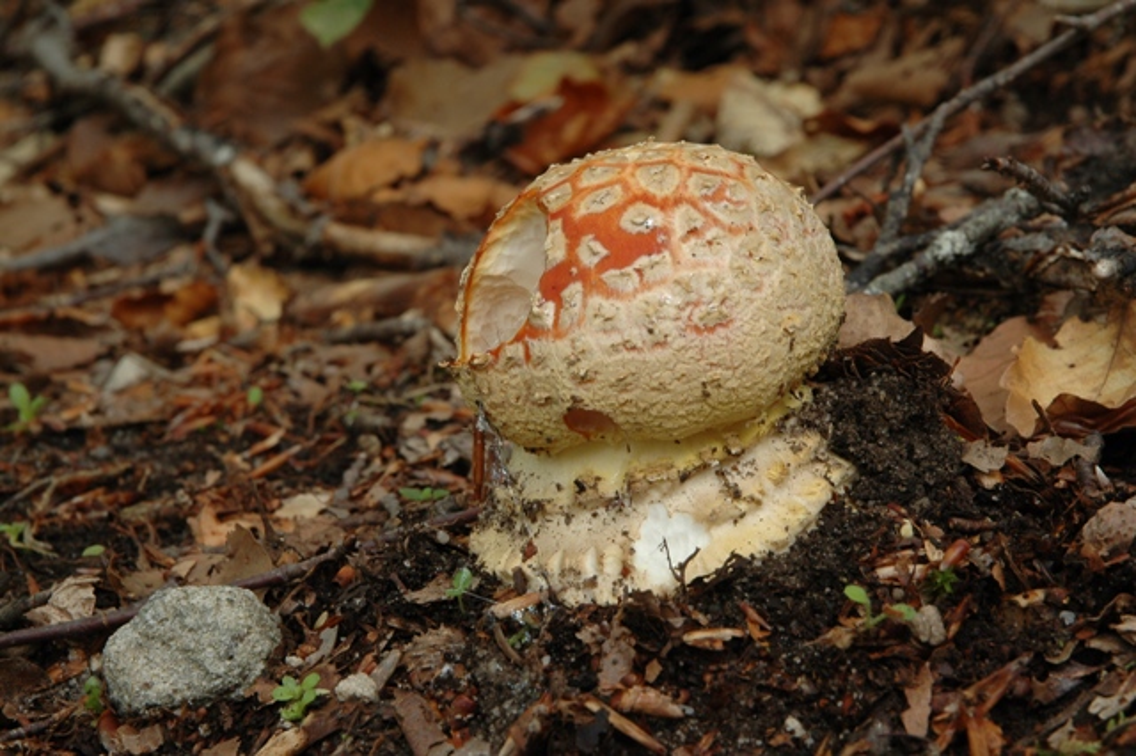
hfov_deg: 19.5
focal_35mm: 105
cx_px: 568
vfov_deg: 13.0
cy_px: 378
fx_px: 3311
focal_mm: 70
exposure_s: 1/8
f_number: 14
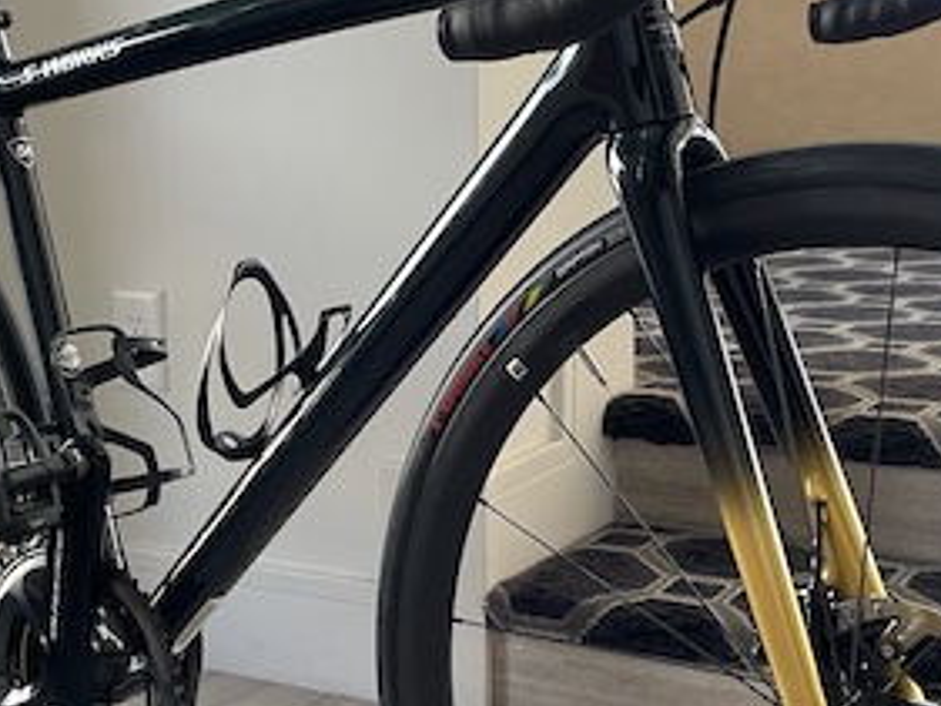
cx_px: 399
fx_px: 2012
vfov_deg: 19.9
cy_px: 375
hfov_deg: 26.3
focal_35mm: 74
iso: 125
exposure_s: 1/108
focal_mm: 4.2
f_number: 1.6
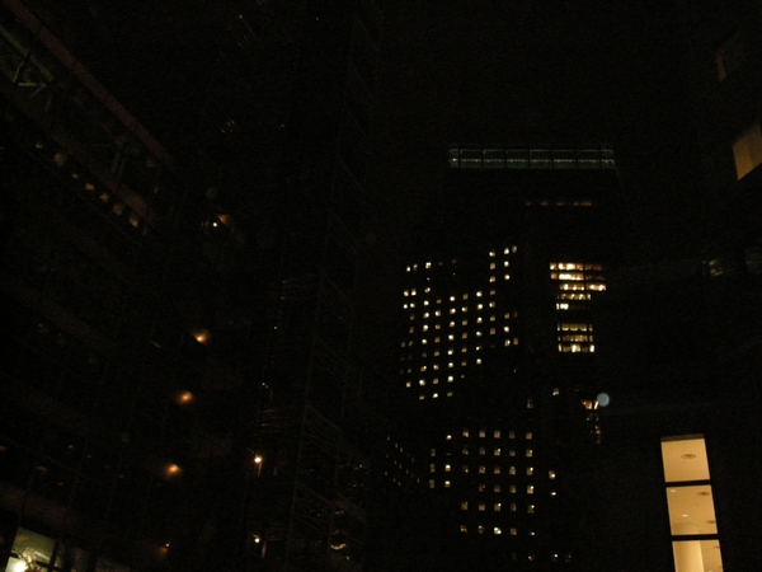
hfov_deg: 50.1
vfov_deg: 38.7
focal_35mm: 37
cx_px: 381
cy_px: 286
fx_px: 814
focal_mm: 7.9
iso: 1000
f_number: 2.8
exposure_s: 1/60
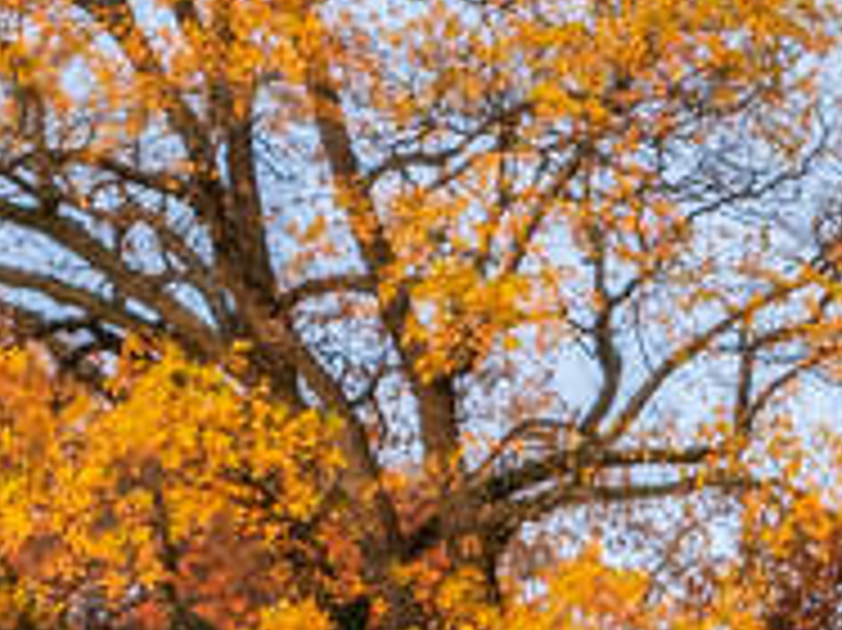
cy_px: 1411
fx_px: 15241
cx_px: 2089
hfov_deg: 3.1
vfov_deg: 2.4
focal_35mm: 627
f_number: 10
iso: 200
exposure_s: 1/100
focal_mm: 58
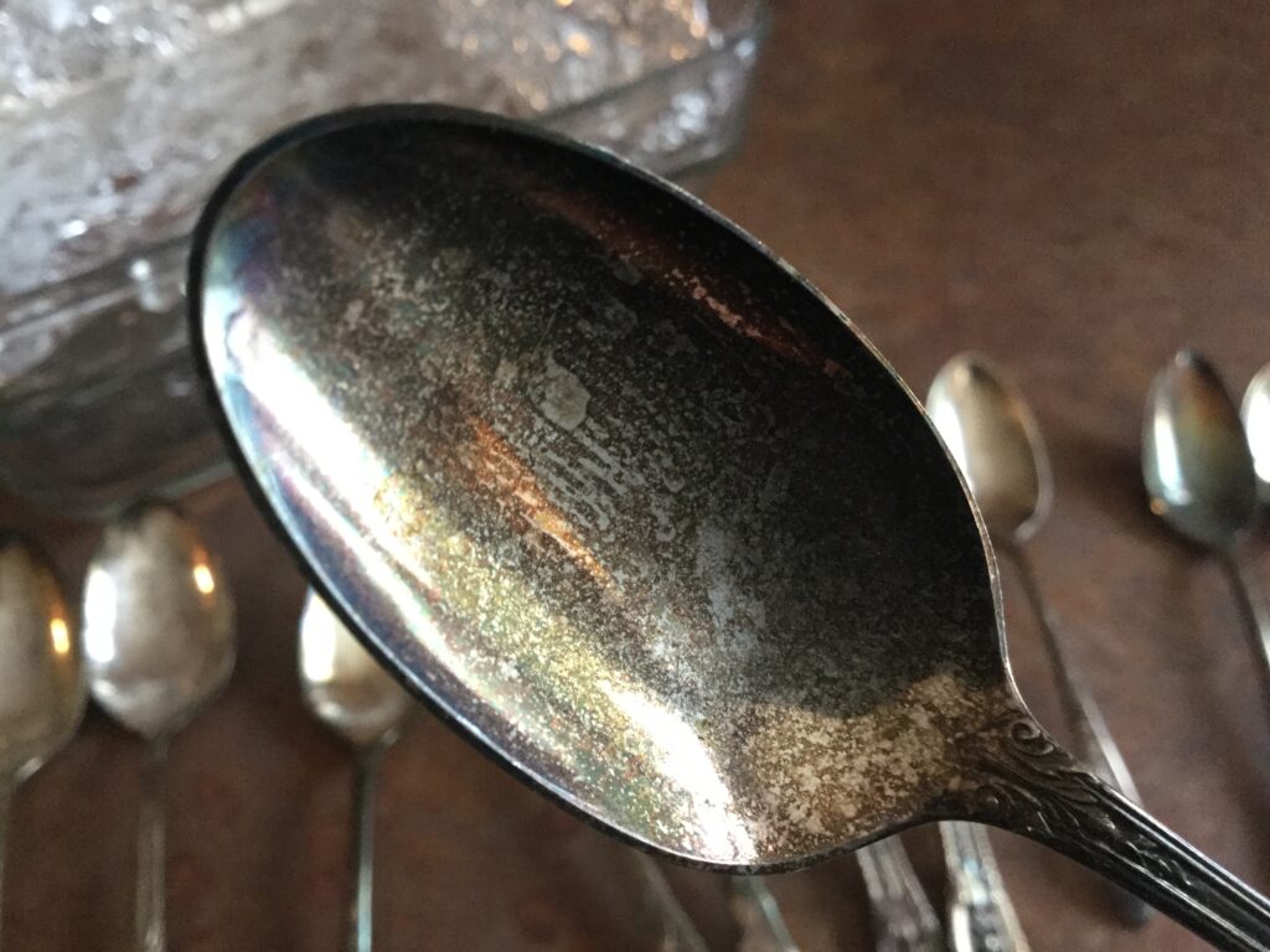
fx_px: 1137
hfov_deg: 58.4
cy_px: 476
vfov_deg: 45.4
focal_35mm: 31
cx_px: 635
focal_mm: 3.3
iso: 125
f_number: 2.4
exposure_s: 1/30
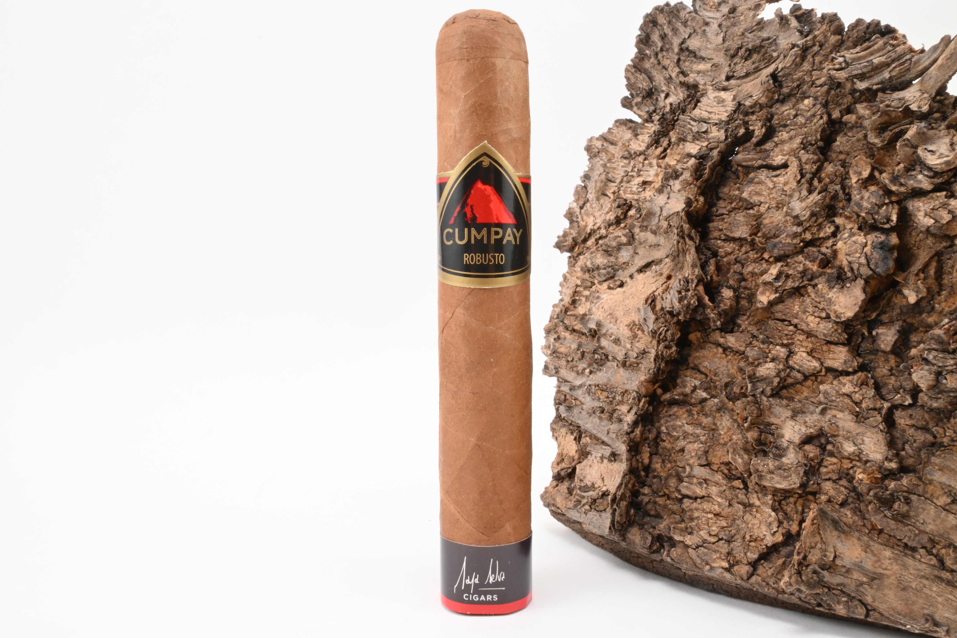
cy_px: 319
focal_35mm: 32
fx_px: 837
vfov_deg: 41.7
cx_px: 478
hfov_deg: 59.5
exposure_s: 1/15
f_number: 22
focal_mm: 21
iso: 640
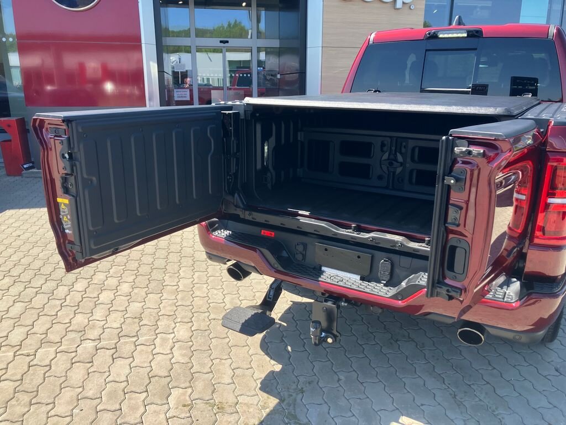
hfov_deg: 63.4
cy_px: 212
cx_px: 283
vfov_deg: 49.7
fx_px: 458
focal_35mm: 28
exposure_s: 1/578
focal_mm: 3.99
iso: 32
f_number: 1.8
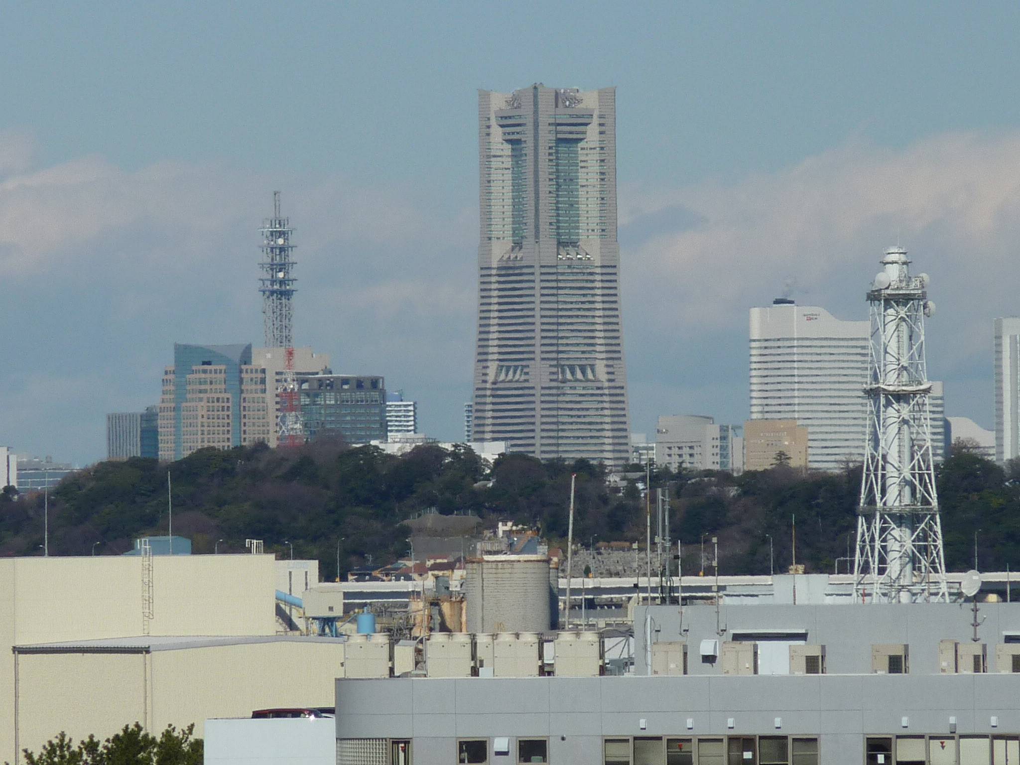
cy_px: 382
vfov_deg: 2.8
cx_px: 510
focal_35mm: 535
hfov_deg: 3.7
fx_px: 15764
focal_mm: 49.2
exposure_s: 1/1000
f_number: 6.3
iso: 80
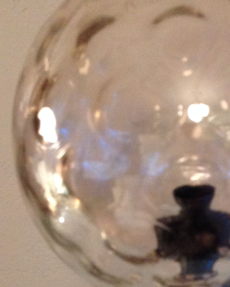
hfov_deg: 17.4
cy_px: 264
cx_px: 209
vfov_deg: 21.4
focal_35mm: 87
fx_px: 740
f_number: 2.4
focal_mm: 4.28
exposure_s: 1/17
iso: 250
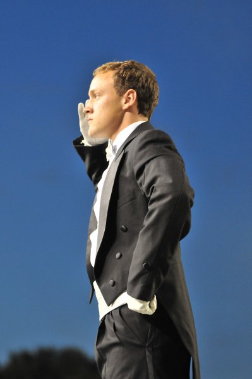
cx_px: 126
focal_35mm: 129
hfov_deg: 10.6
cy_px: 190
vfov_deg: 15.9
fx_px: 1357
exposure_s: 1/125
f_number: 2.8
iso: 1600
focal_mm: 86
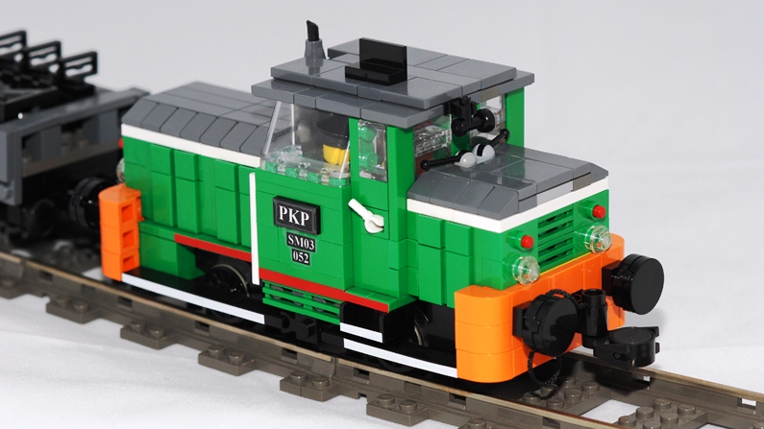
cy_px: 189
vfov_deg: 9.0
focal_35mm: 135
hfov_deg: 16.0
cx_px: 381
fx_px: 2725
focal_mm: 85
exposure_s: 1/90
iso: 320
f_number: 8
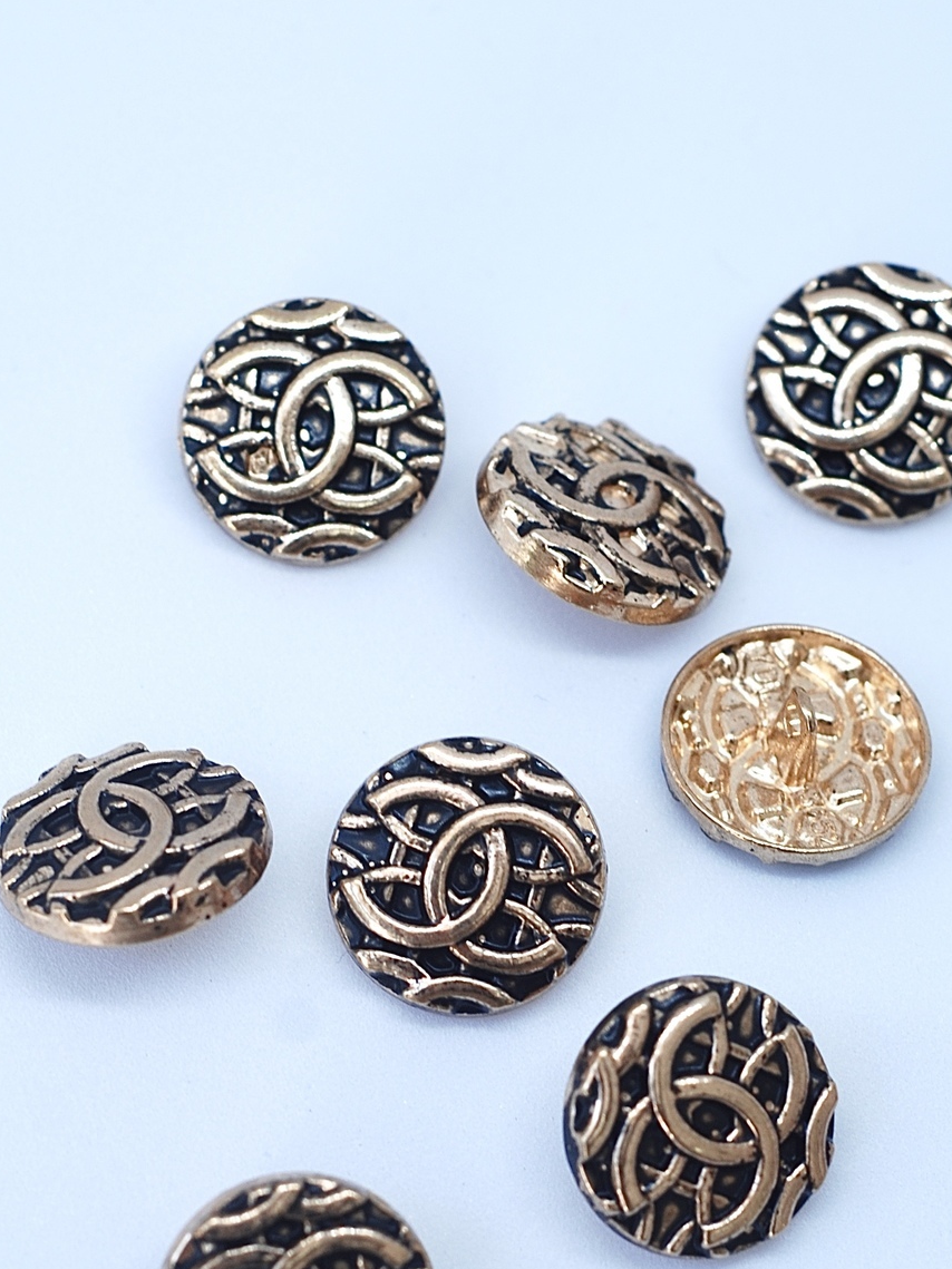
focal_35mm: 97
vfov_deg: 20.2
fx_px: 3558
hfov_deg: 15.2
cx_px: 507
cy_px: 846
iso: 100
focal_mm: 50
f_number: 5
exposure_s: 1/60
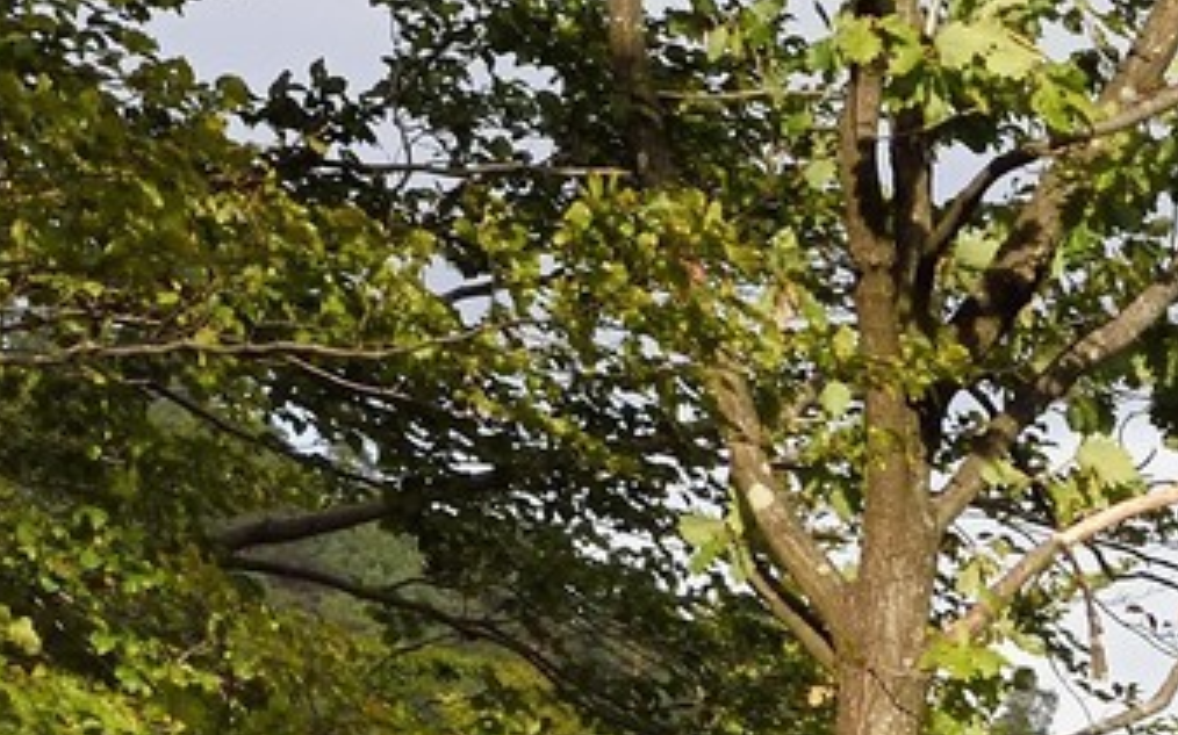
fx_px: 8665
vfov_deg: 4.7
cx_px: 2541
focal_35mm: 270
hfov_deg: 7.4
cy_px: 1843
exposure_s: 1/250
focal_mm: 56
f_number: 20
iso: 800
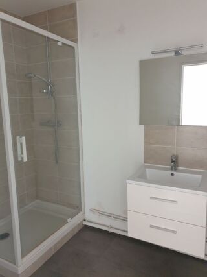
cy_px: 138
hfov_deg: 53.0
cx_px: 104
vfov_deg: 67.3
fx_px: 207
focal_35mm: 26
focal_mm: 4.3
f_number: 1.5
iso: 250
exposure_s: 1/41
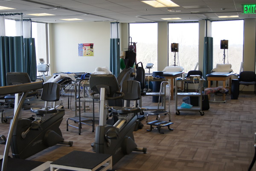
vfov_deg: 29.9
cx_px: 128
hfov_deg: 43.6
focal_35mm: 45
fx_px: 320
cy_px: 86
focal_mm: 30
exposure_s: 1/50
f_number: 4.5
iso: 200
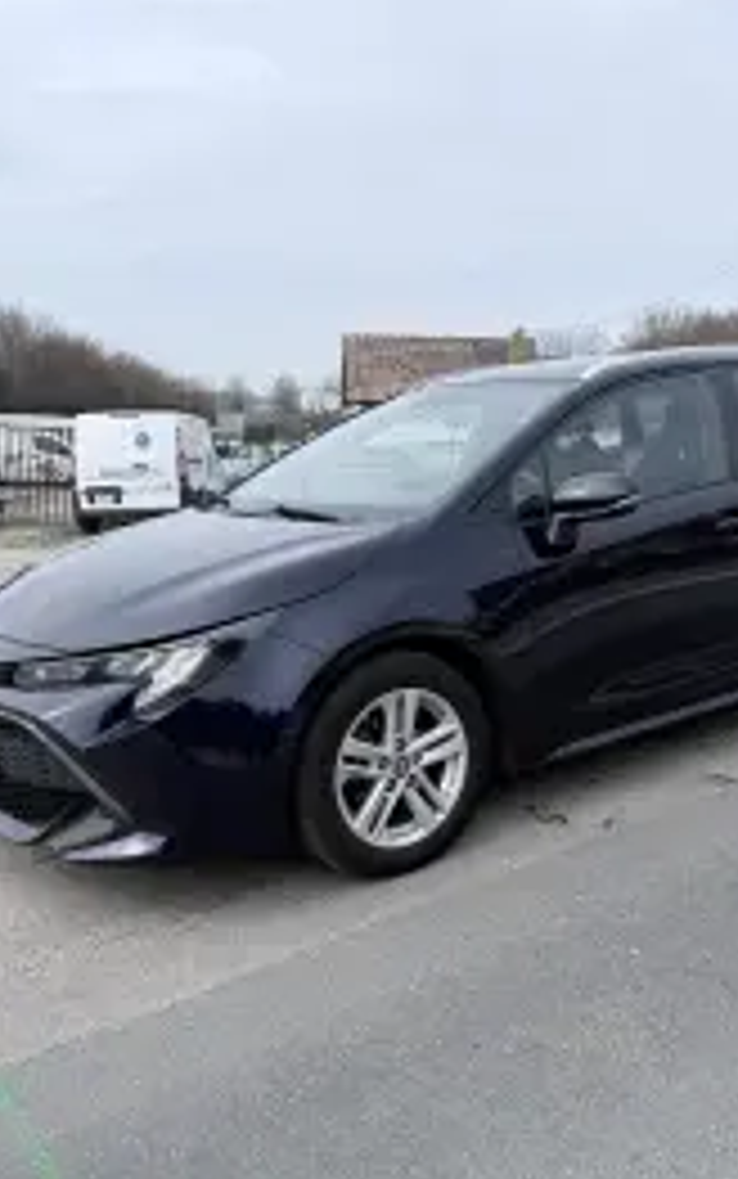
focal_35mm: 35
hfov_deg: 36.2
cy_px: 580
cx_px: 446
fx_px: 1125
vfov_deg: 55.3
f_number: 1.78
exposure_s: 1/4405
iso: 80
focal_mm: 6.76
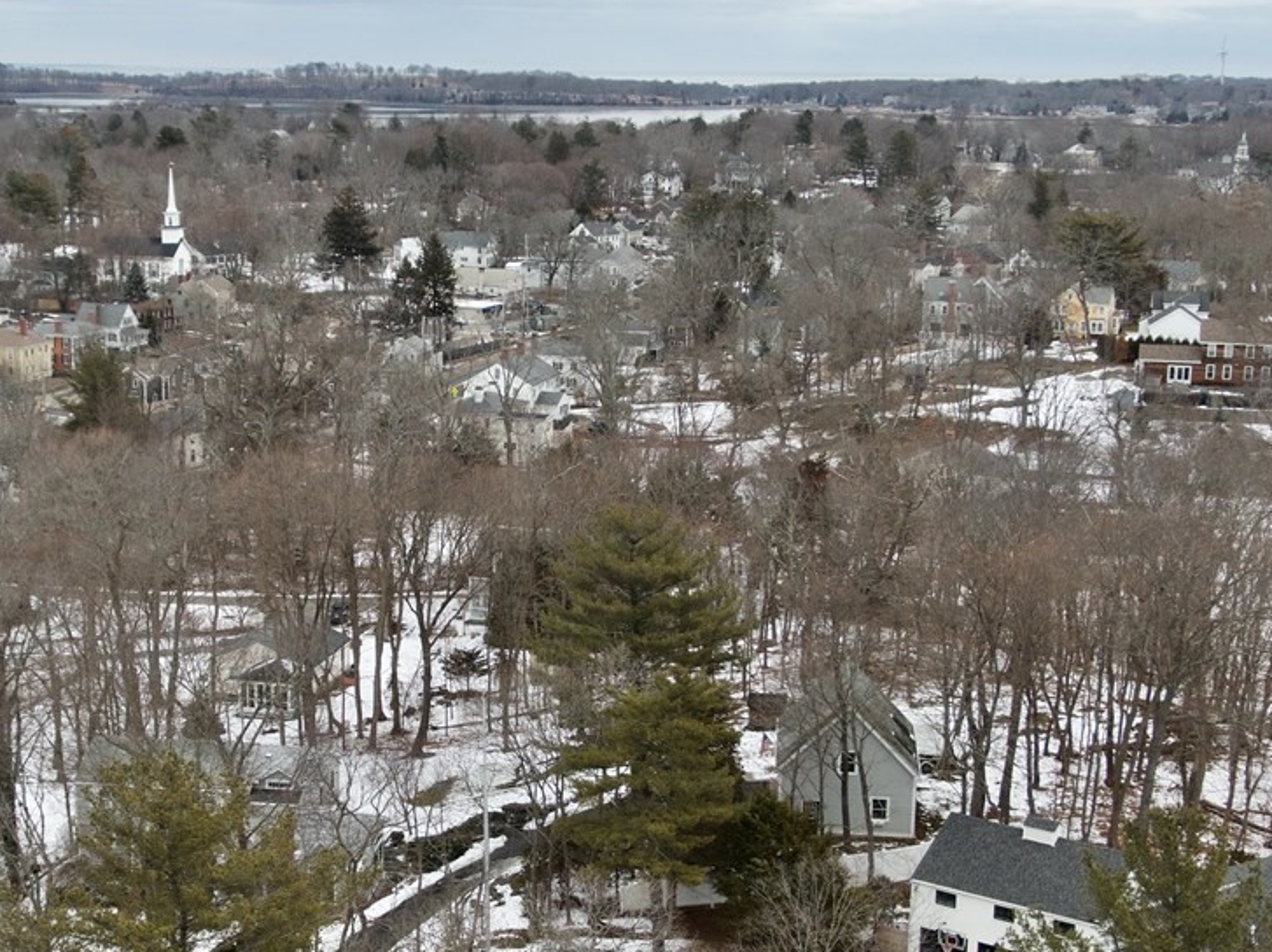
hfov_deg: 31.1
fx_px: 2276
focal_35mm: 62
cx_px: 474
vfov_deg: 23.6
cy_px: 536
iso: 100
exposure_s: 1/120
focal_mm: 7.71
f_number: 4.1
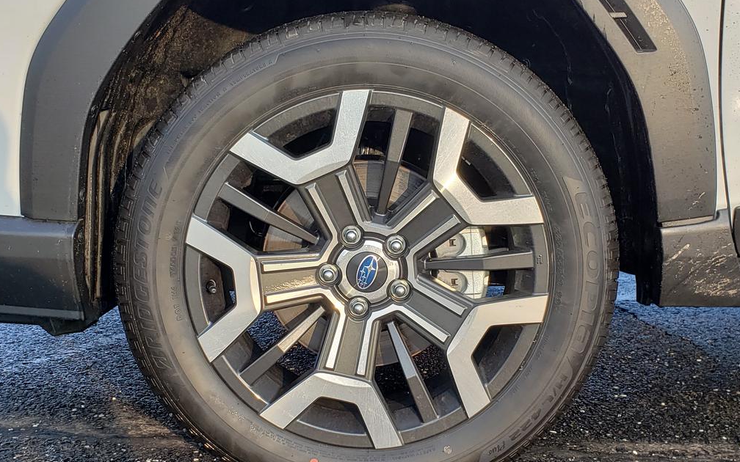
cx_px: 368
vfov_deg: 44.5
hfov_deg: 66.5
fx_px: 565
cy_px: 251
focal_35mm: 28
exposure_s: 1/253
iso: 50
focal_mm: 4.3
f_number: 2.4
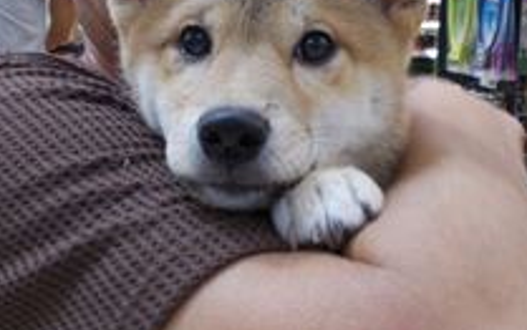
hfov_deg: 26.1
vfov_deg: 16.2
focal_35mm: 79
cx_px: 250
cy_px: 5
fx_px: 1136
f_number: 3.2
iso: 100
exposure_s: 1/25
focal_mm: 4.6
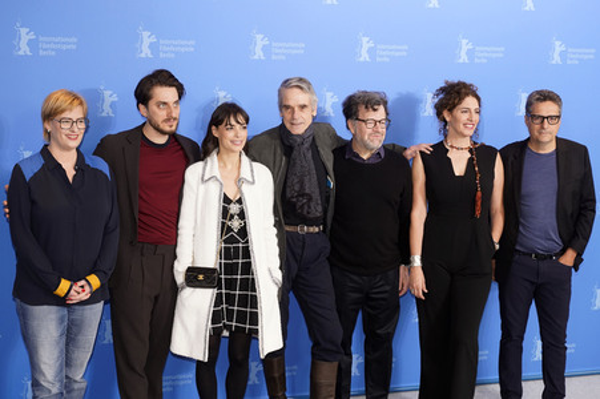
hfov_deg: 36.9
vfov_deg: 25.0
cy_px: 200
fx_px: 899
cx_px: 300
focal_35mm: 54
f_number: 4.5
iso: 1600
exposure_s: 1/200
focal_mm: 54
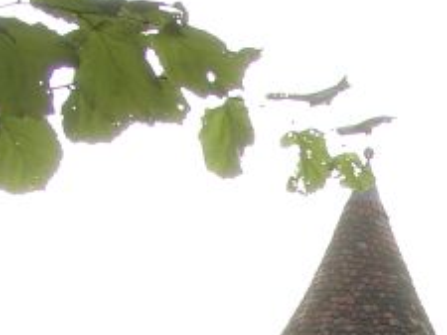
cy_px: 565
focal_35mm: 121
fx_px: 1563
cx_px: 556
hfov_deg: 15.6
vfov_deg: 11.5
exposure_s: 1/87.9
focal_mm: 7.13
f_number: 4
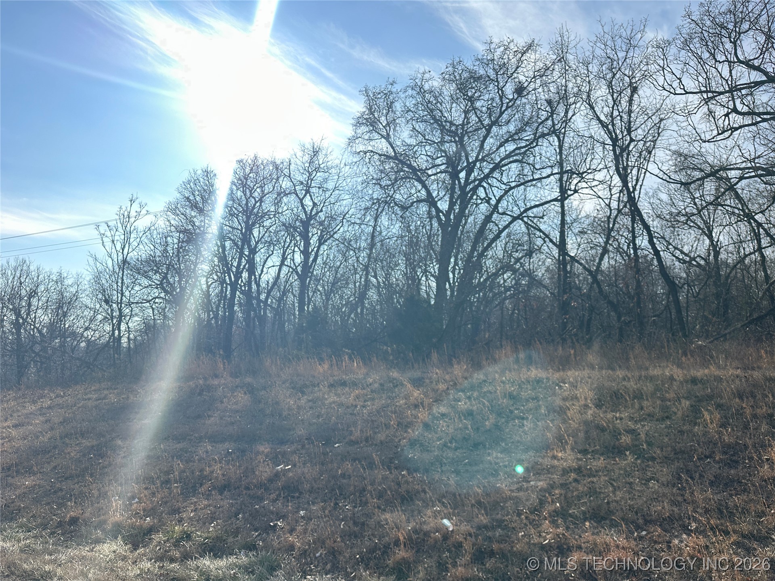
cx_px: 388
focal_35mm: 24
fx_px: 537
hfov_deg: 71.6
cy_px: 290
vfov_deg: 56.8
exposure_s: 1/2028
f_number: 1.78
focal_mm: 6.86
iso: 80
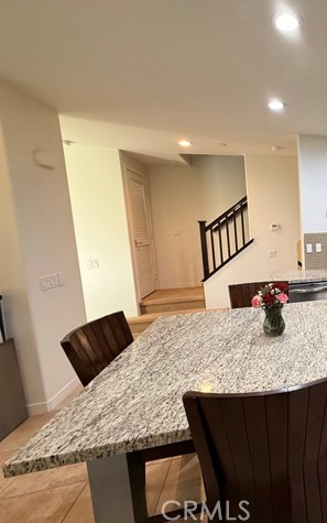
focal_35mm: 20
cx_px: 335
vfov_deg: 85.1
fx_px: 285
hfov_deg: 48.0
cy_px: 262
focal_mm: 2.22
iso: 250
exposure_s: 1/120
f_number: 2.2
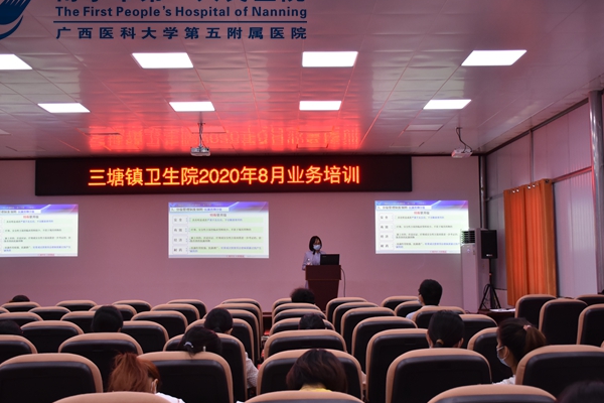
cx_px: 300
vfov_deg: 31.9
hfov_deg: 46.4
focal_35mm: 42
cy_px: 204
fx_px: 705
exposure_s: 1/100
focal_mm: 24
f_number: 5
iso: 800
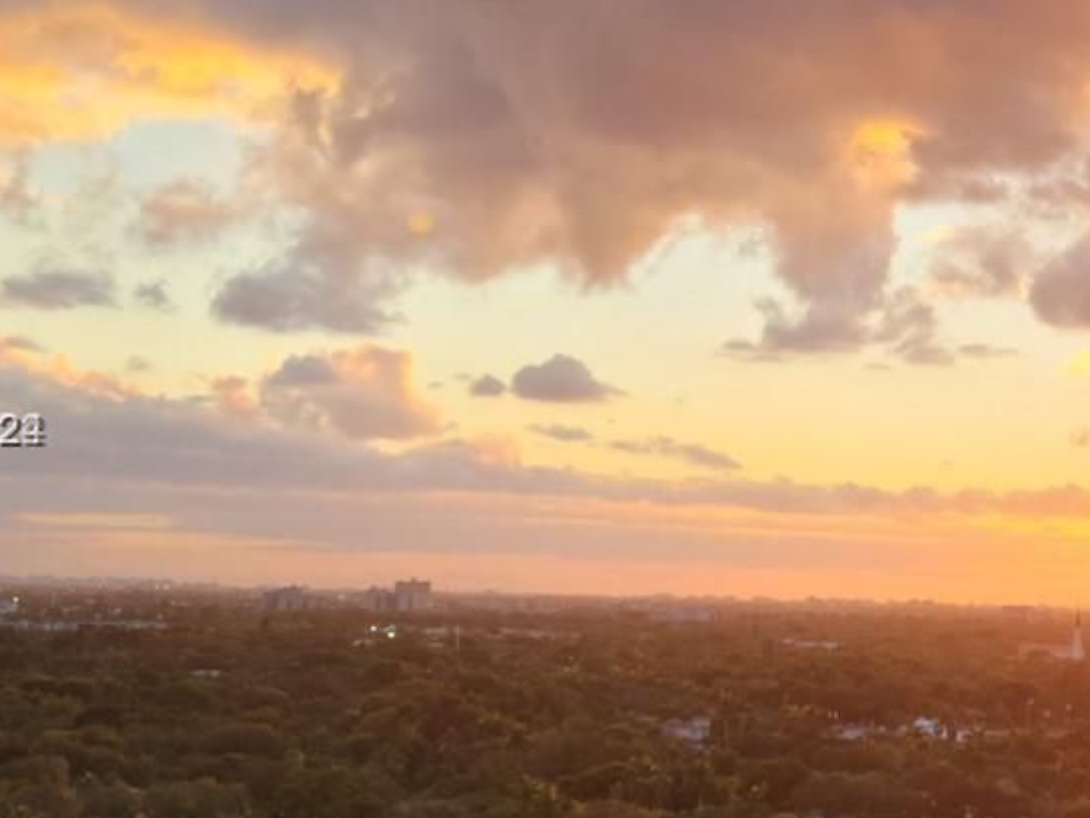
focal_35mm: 82
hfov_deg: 23.2
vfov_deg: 18.0
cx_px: 1002
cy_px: 433
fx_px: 2583
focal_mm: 5.9
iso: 25
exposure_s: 1/120
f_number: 2
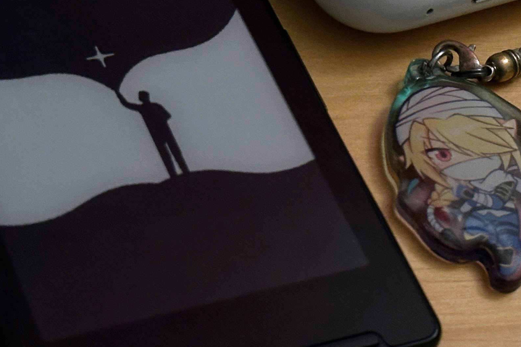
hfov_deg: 16.1
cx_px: 297
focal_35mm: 127
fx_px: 1838
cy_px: 143
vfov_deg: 10.8
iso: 400
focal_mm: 6.86
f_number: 1.78
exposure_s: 1/39
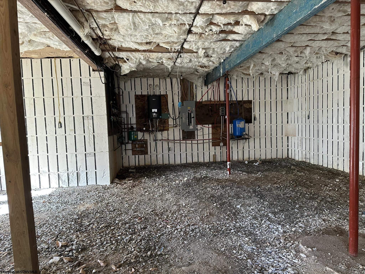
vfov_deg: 56.8
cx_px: 182
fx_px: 253
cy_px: 137
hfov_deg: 71.6
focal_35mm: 24
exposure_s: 1/62
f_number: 1.78
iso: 250
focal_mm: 6.86
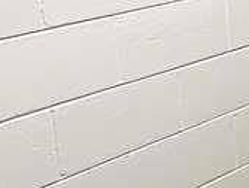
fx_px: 771
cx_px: 474
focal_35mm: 107
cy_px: -36
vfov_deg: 13.5
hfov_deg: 15.3
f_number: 2.2
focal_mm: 2.22
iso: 250
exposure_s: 1/120
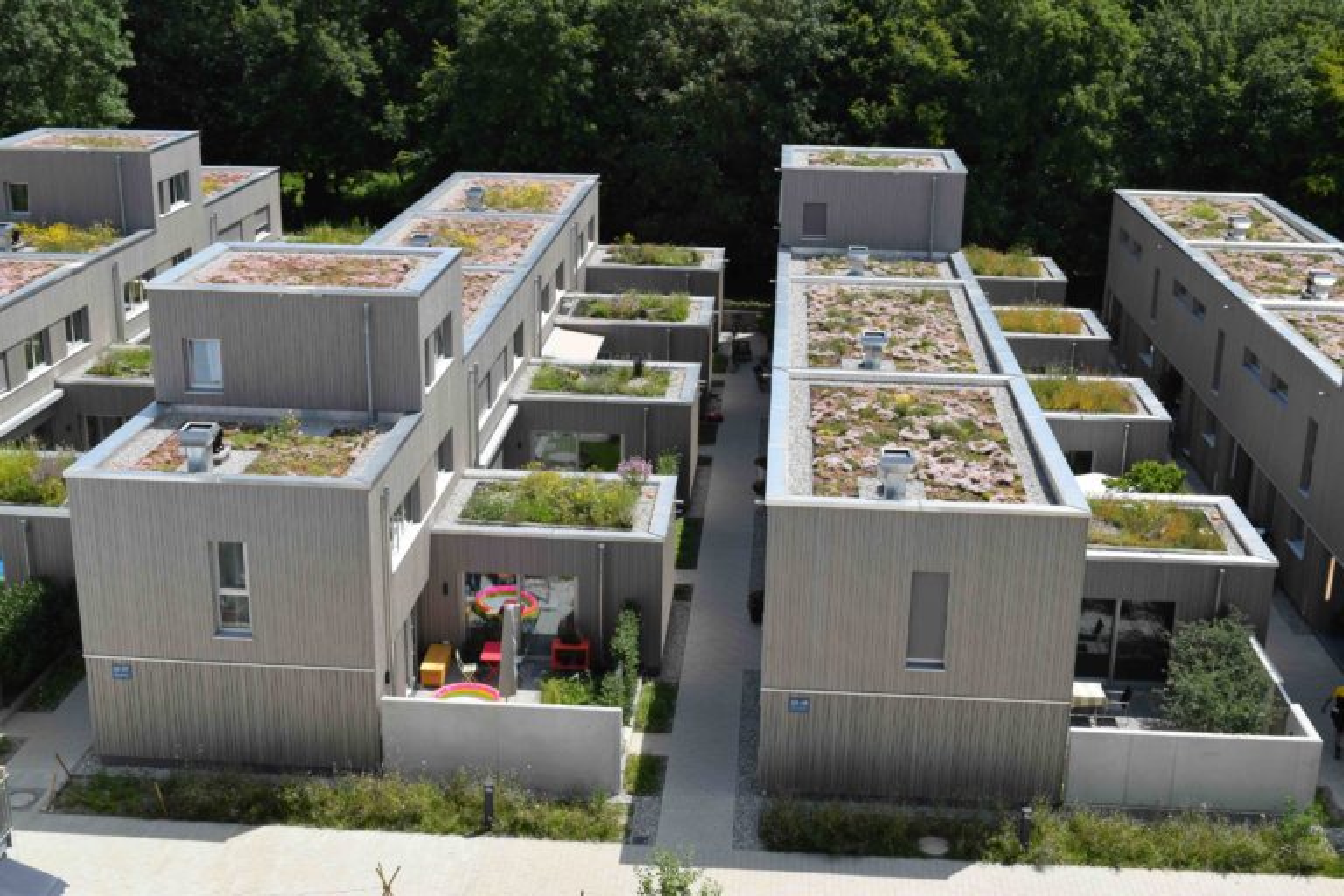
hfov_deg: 43.6
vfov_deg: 29.9
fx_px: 1680
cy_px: 448
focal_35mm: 45
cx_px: 672
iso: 200
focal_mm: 30
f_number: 10
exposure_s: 1/400
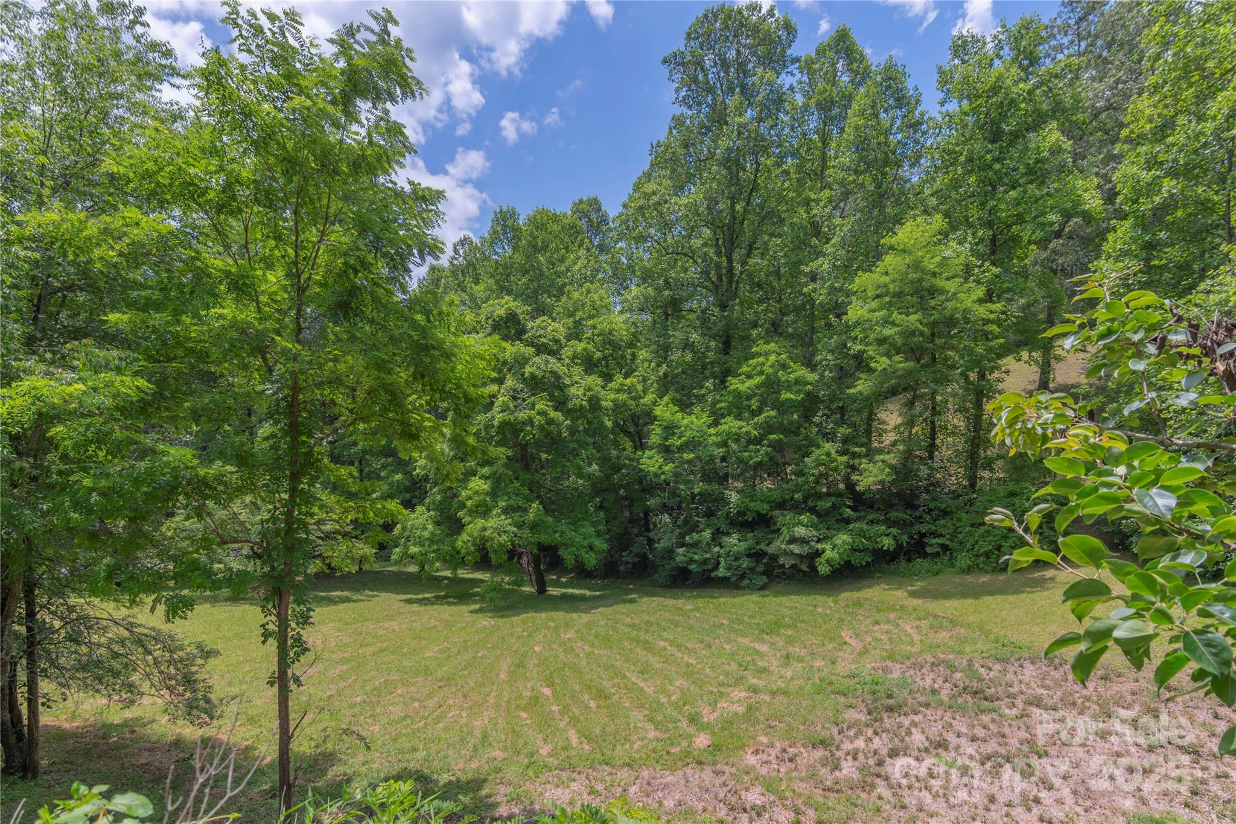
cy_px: 412
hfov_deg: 93.3
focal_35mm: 17
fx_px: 584
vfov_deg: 70.5
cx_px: 618
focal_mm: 17
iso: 320
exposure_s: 1/2000
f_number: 7.1
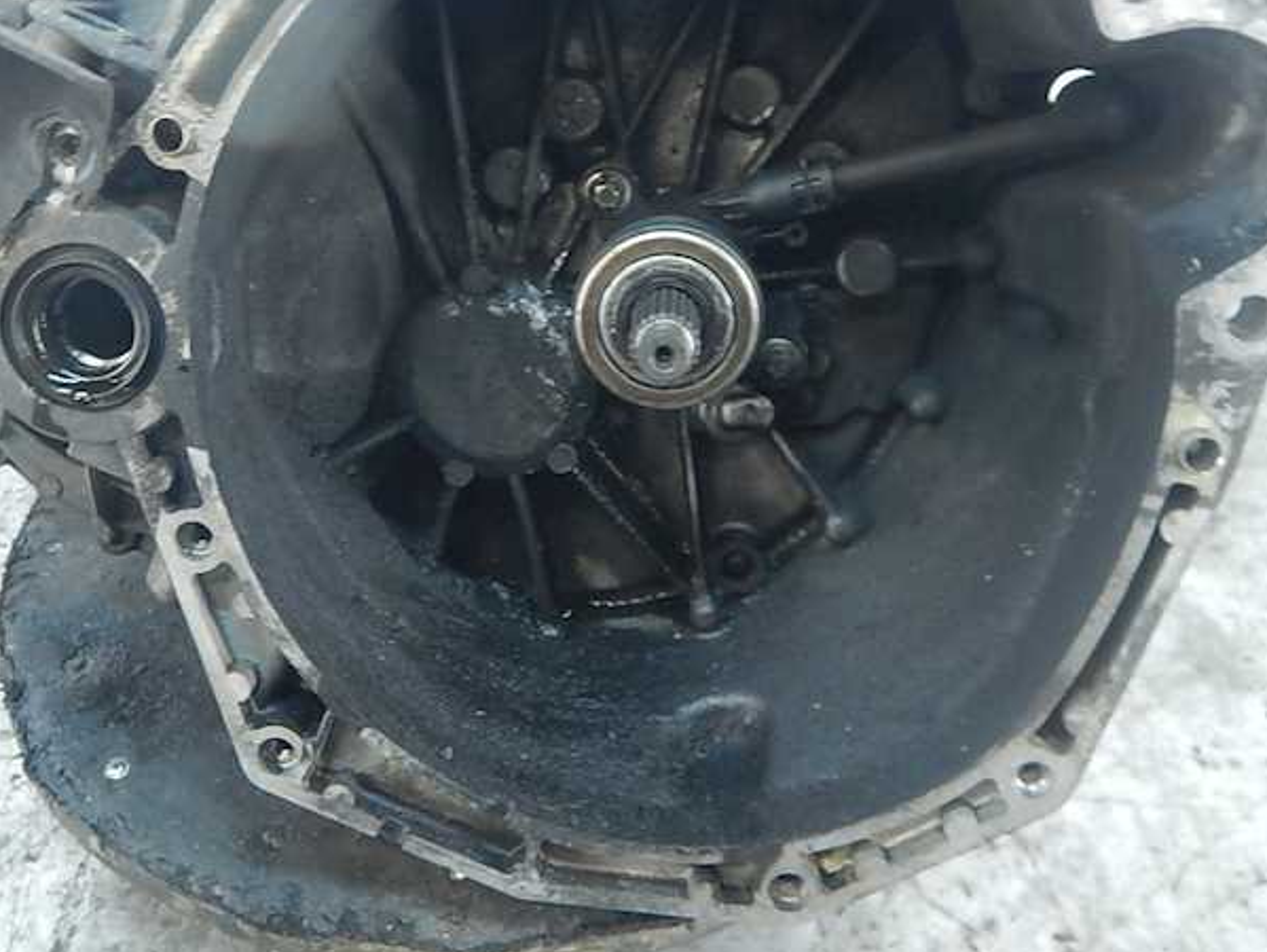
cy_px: 355
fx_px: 1502
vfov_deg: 35.0
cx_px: 503
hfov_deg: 45.5
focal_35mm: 41
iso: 400
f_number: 2.8
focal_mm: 4.3
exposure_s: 1/15
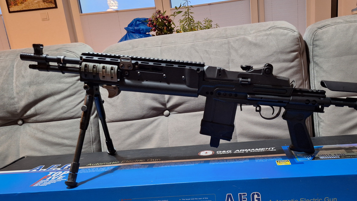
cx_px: 208
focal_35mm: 30
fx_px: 284
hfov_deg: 63.9
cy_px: 127
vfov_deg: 38.7
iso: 400
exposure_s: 1/25
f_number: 1.8
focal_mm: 5.54
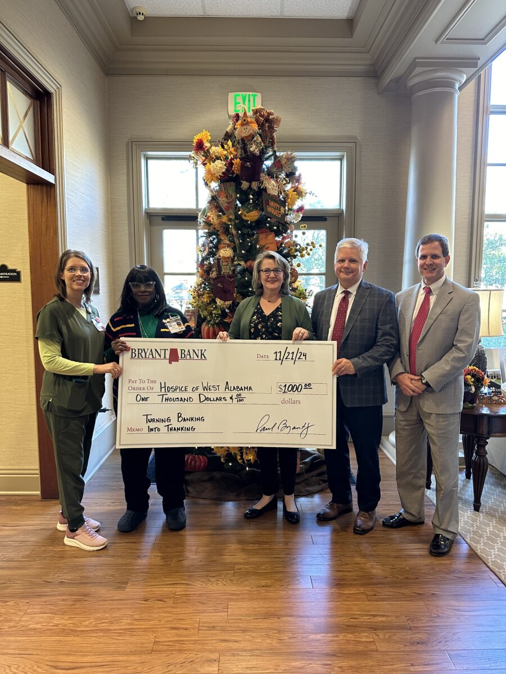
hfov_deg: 56.8
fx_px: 468
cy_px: 337
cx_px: 253
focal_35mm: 24
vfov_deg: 71.6
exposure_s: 1/60
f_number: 1.78
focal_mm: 6.86
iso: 320
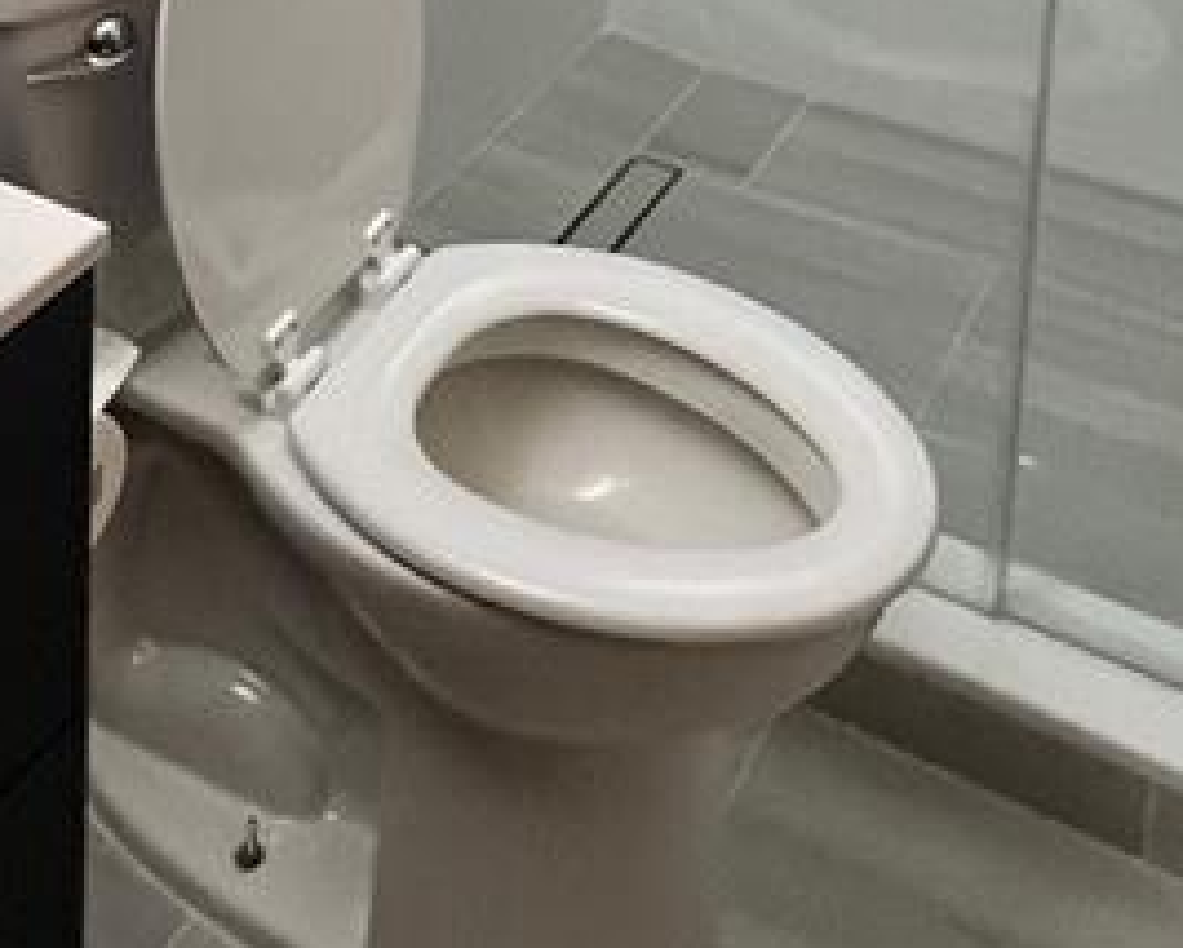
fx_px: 1997
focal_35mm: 57
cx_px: 532
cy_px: -771
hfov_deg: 33.0
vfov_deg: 19.6
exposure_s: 1/120
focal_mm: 1.57
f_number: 1.8
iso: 200
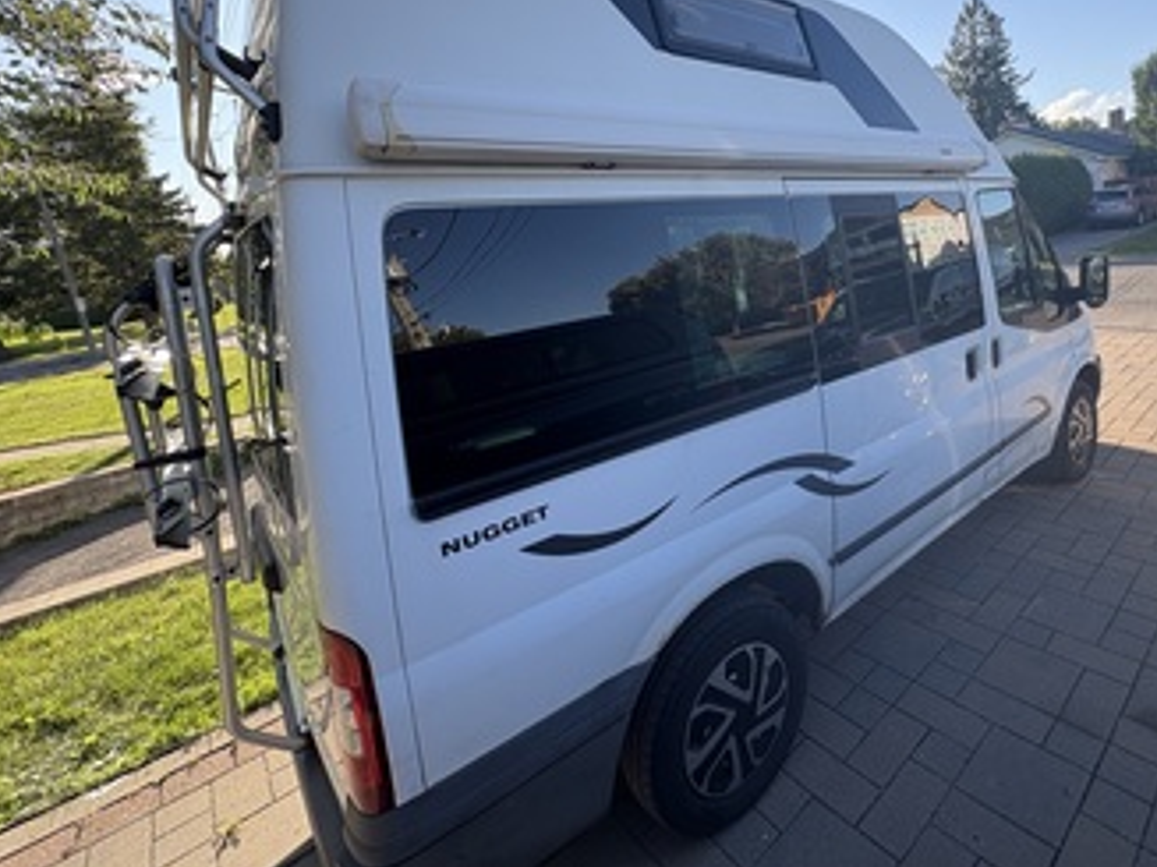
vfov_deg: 70.2
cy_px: 317
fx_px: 601
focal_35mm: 18
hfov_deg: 85.7
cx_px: 736
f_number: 2.2
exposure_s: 1/286
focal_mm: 2.22
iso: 40
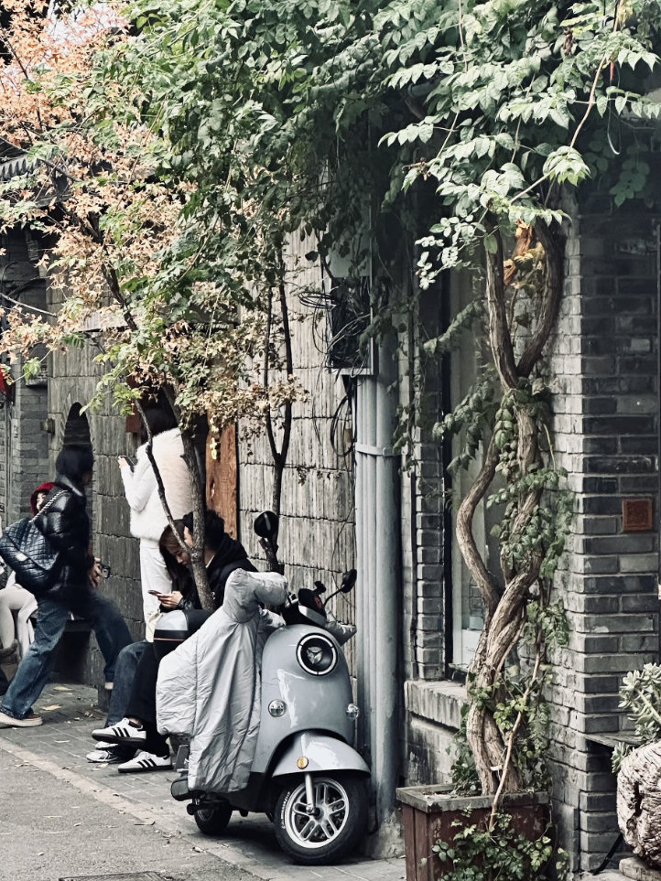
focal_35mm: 128
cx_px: 499
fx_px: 3260
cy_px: 421
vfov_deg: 15.4
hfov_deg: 11.5
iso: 100
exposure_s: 1/99
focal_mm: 9
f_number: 2.8
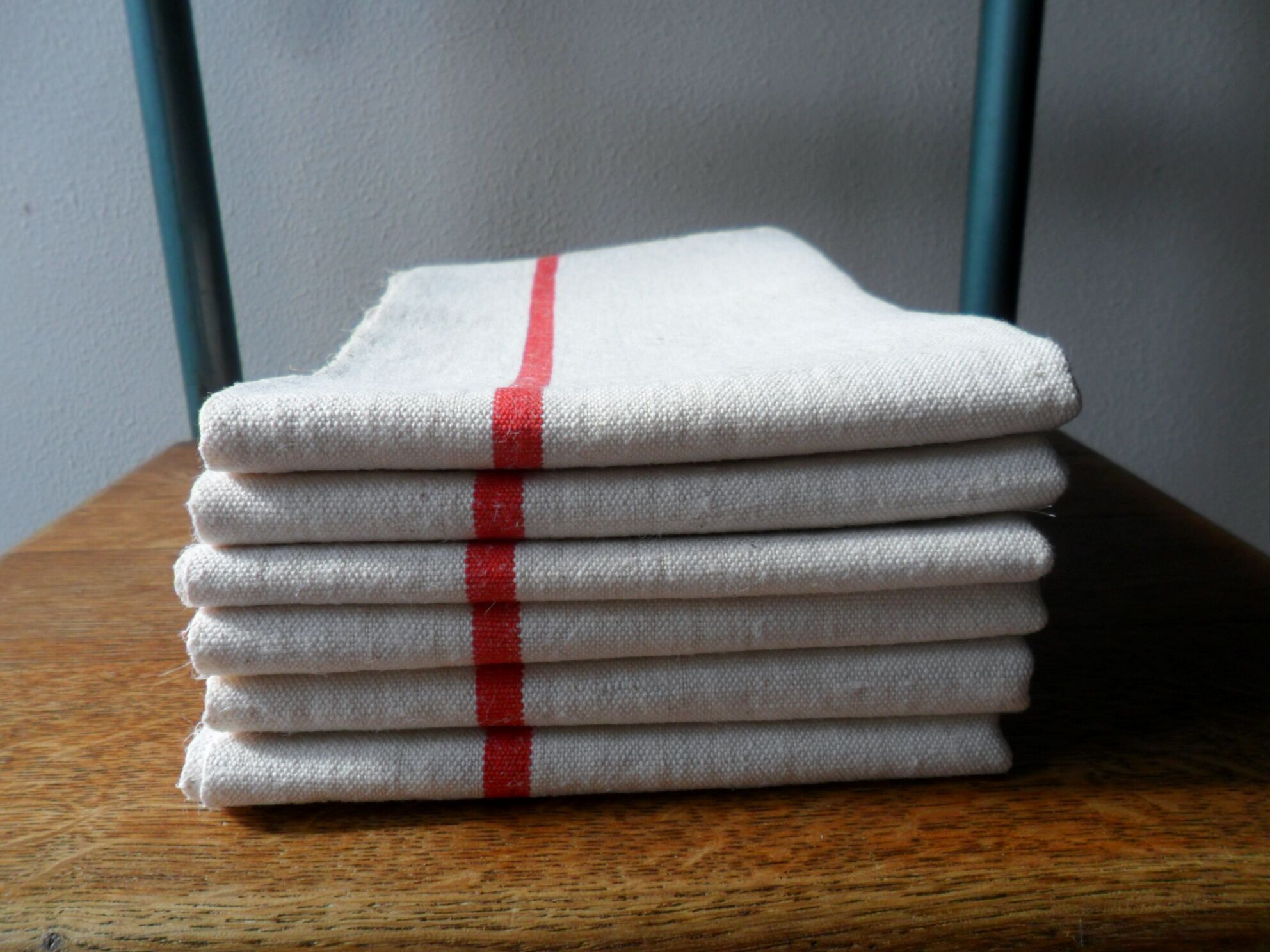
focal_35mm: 27
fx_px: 991
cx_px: 635
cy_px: 476
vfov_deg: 51.4
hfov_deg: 65.3
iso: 80
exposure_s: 1/90
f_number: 3.5
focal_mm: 4.9
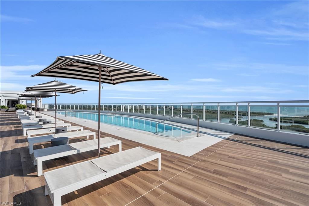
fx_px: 137
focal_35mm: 16
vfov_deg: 73.7
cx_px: 154
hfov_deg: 96.8
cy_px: 103
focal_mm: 16
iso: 200
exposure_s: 1/1000
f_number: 9
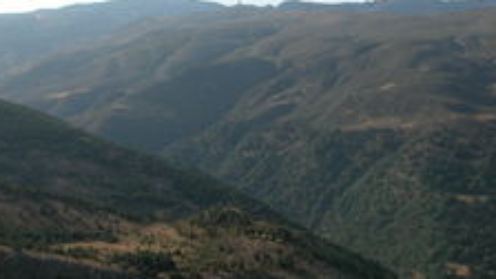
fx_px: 894
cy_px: 64
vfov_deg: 17.6
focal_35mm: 68
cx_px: 146
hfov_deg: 30.6
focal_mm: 9
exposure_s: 1/312
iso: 100
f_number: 7.1
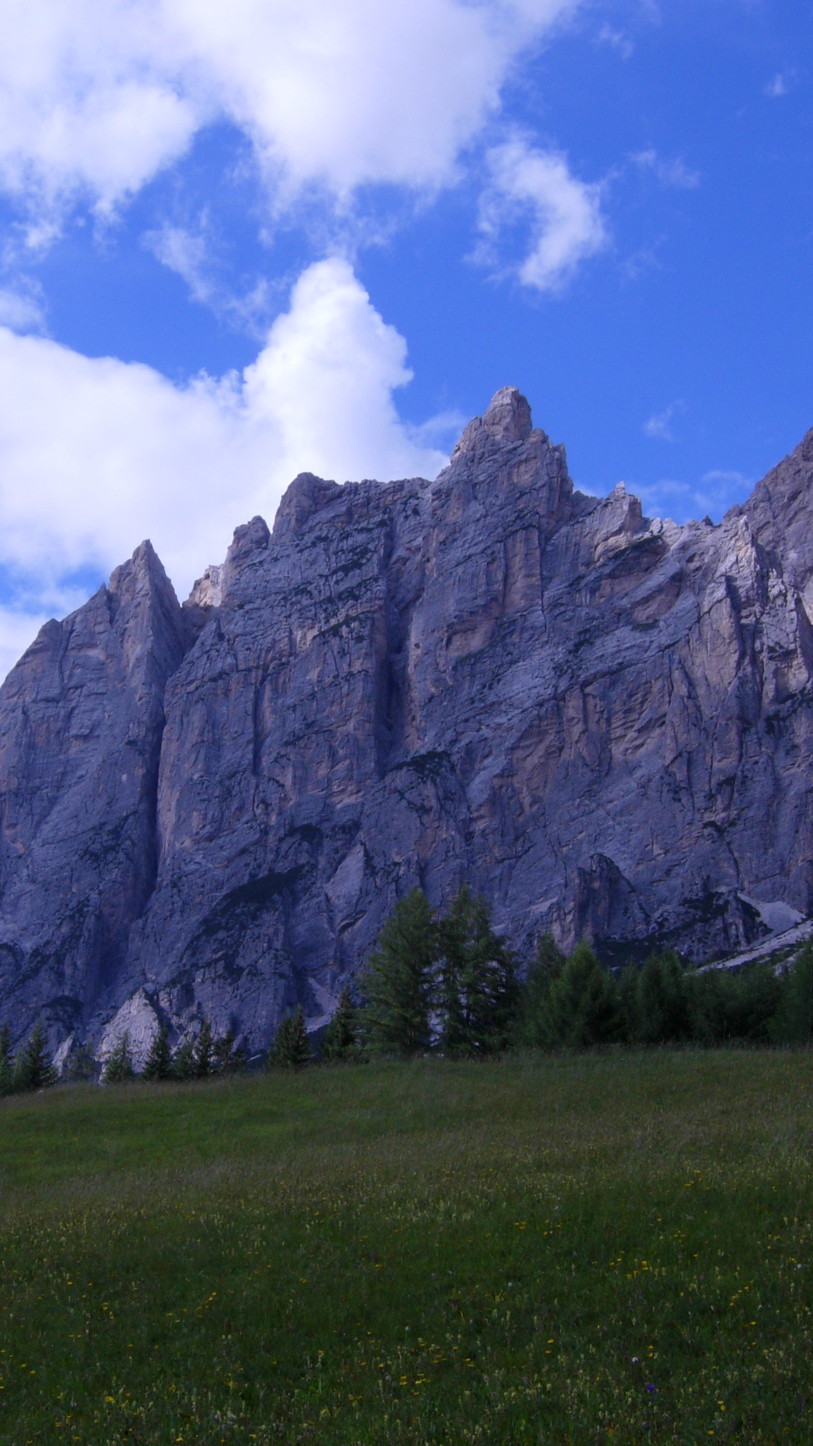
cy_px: 740
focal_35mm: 56
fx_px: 2146
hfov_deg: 21.4
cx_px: 321
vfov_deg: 37.2
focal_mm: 7.5
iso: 50
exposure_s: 1/703
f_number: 4.3
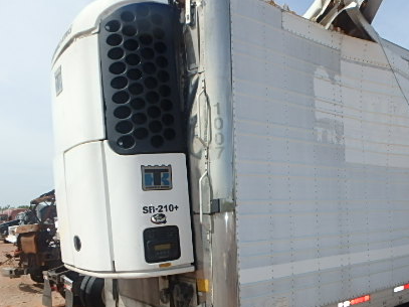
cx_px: 305
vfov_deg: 42.6
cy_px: 192
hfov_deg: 53.0
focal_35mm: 33
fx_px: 390
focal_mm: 3.7
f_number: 6
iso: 125
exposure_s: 1/400
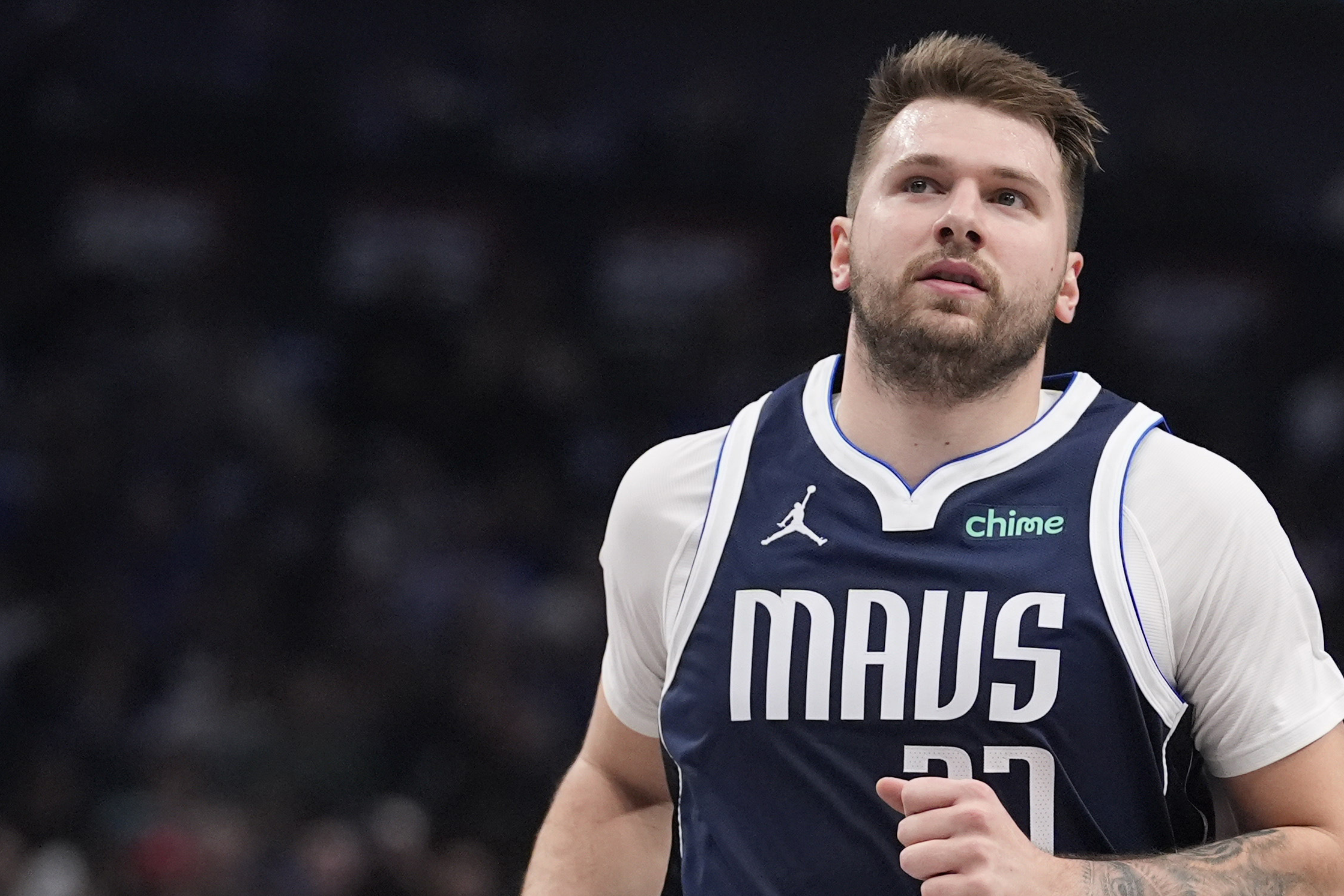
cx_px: 872
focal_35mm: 380
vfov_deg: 3.6
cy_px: 696
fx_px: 14187
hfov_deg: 5.4
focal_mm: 144
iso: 3200
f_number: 2.8
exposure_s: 1/2000
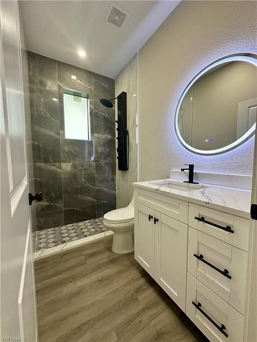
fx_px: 139
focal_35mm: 14
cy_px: 171
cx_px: 128
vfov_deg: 102.1
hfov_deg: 85.7
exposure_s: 1/120
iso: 320
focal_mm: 2.22
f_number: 2.2
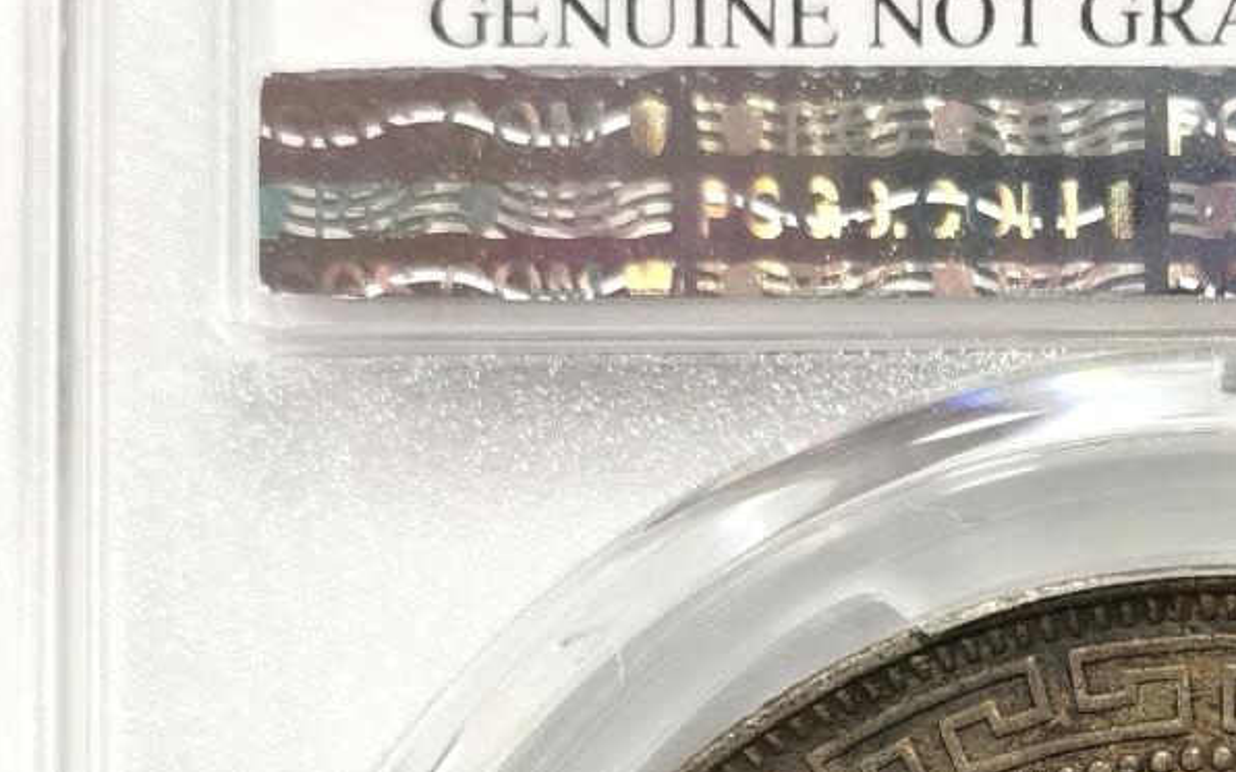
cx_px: 1251
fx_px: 5825
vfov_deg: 7.5
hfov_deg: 12.0
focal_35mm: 173
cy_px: 928
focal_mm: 5.56
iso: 200
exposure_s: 1/100
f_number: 16
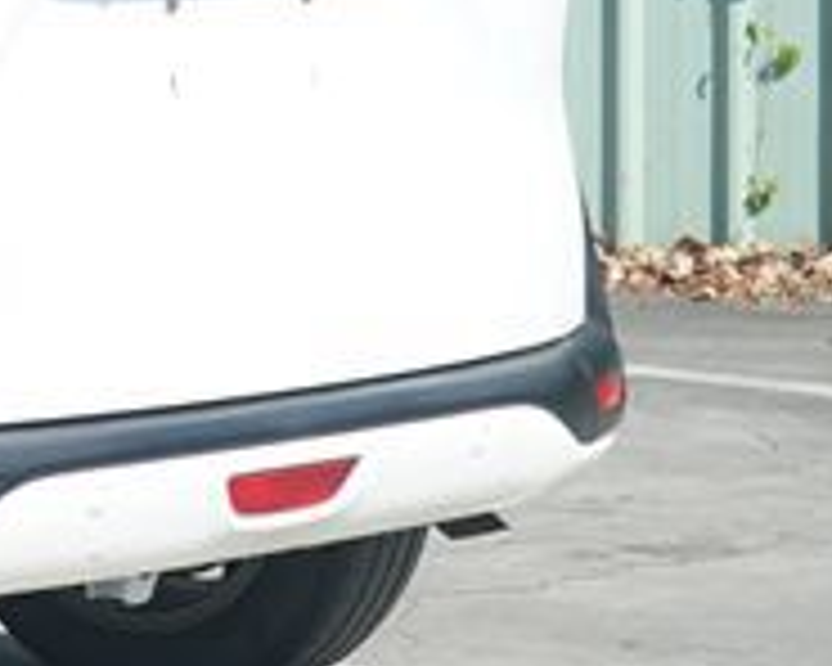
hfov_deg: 7.4
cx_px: -913
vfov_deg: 6.1
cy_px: -236
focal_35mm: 250
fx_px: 6156
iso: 640
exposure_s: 1/1250
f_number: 8
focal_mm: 48
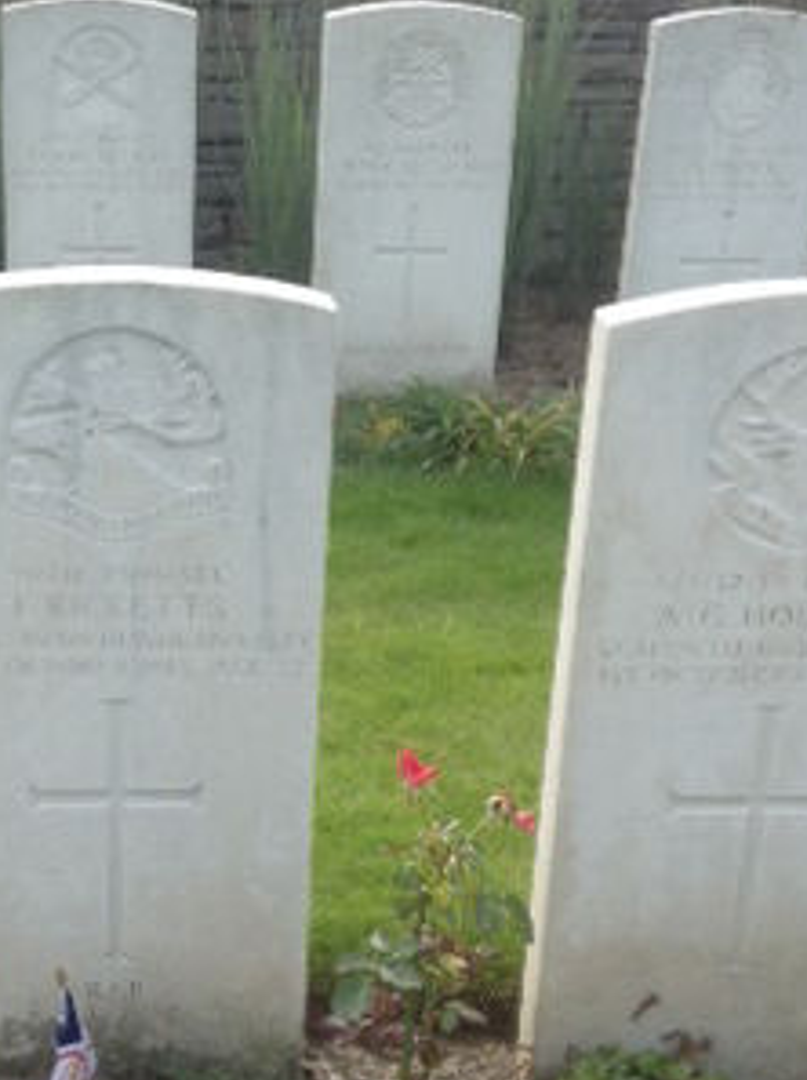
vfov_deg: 27.1
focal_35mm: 71
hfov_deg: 20.5
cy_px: 807
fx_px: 2212
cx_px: 182
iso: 25
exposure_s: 1/277
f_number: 2.4
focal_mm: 3.3
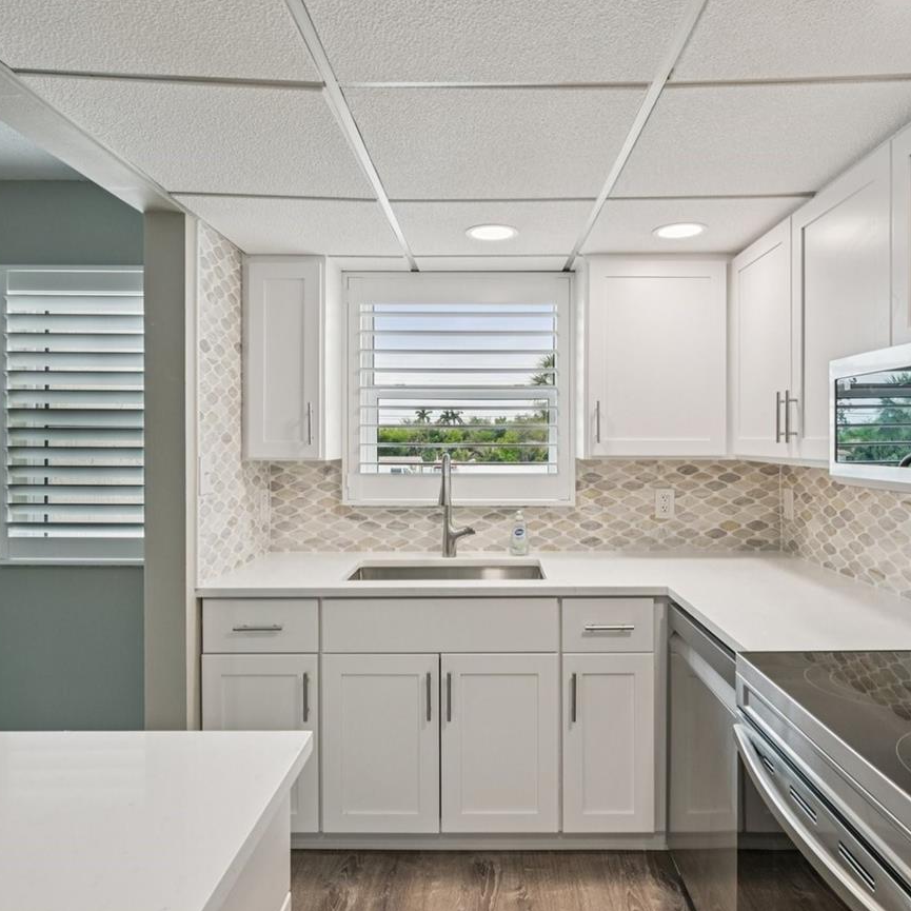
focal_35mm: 22
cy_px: 440
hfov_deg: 69.5
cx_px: 491
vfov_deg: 69.6
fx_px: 655
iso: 400
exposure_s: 1/125
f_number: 8
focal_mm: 14
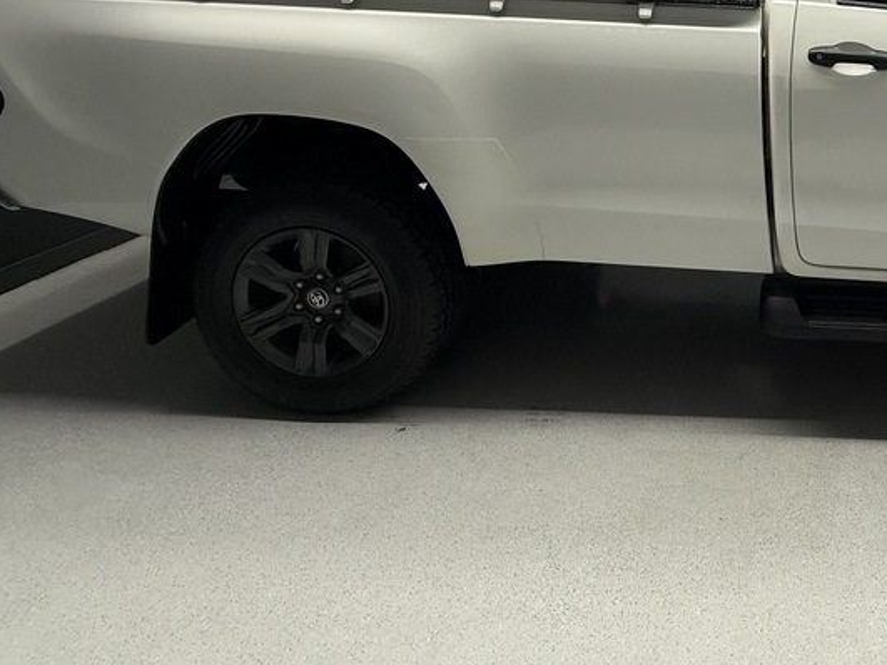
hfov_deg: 57.5
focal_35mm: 27
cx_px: 773
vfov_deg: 45.9
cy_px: 53
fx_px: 692
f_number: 2.2
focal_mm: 2.22
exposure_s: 1/100
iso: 200
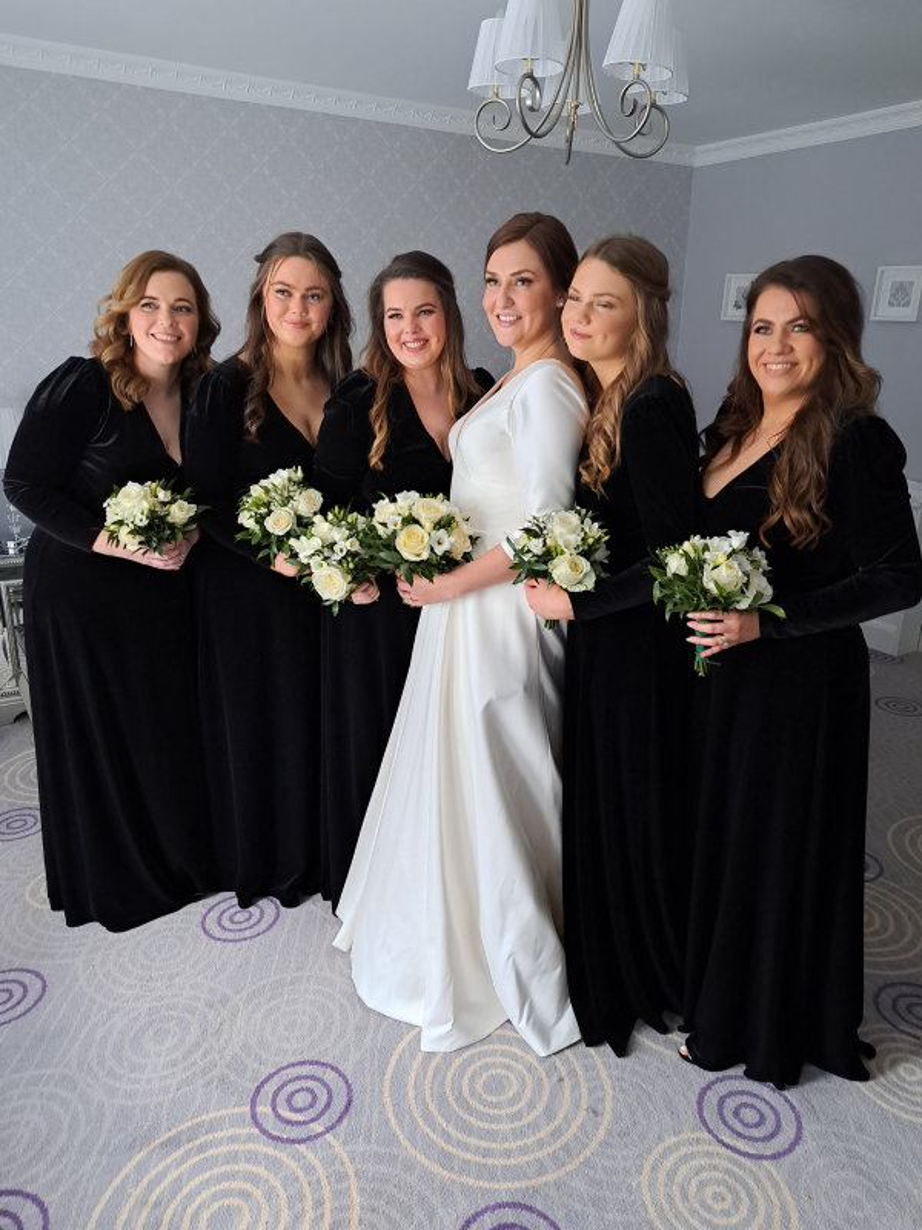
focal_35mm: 24
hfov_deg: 56.8
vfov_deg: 71.6
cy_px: 615
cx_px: 461
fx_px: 852
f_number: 1.8
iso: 400
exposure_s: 1/25
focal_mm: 5.2
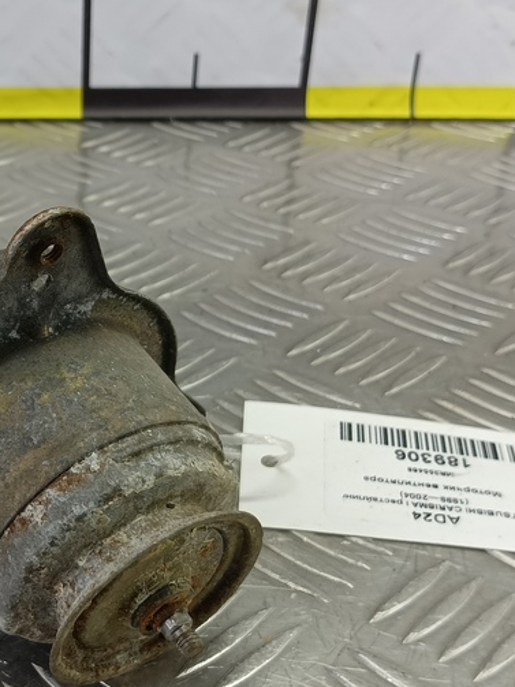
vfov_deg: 34.8
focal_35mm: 55
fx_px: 1091
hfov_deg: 25.6
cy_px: 411
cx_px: 36
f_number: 1.6
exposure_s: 1/50
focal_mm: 4.11
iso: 119
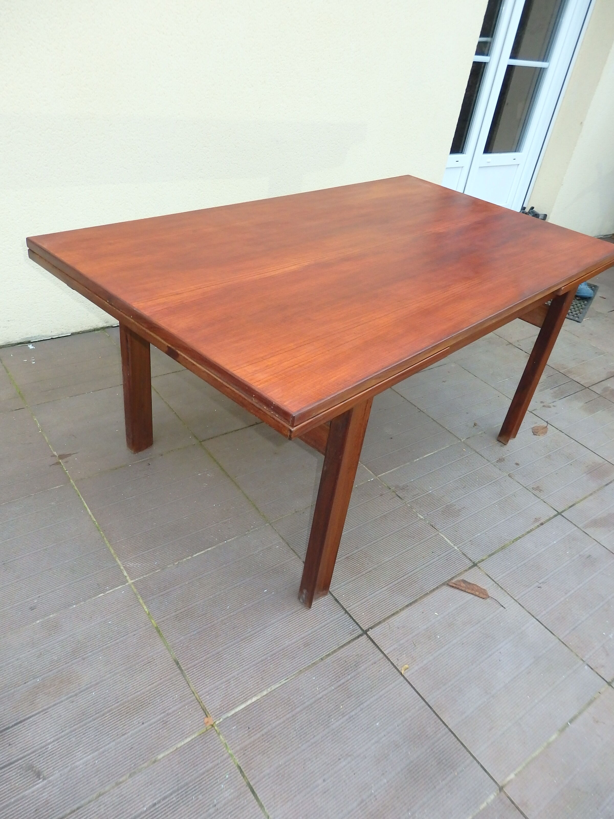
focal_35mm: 25
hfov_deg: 54.9
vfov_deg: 69.4
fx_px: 591
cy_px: 410
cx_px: 307
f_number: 3
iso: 320
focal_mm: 4.5
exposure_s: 1/30
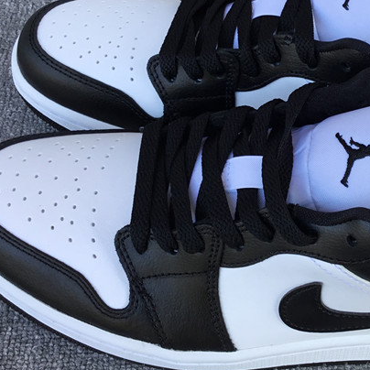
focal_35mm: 61
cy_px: 132
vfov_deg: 28.0
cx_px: 301
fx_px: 738
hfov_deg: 27.5
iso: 25
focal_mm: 3.3
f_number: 2.4
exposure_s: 1/108
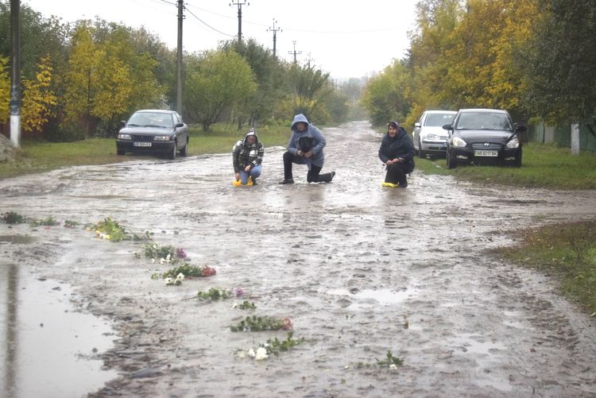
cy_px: 199
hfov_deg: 24.6
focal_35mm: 82
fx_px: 1367
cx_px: 298
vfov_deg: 16.6
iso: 800
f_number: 5.6
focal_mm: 55
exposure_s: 1/320
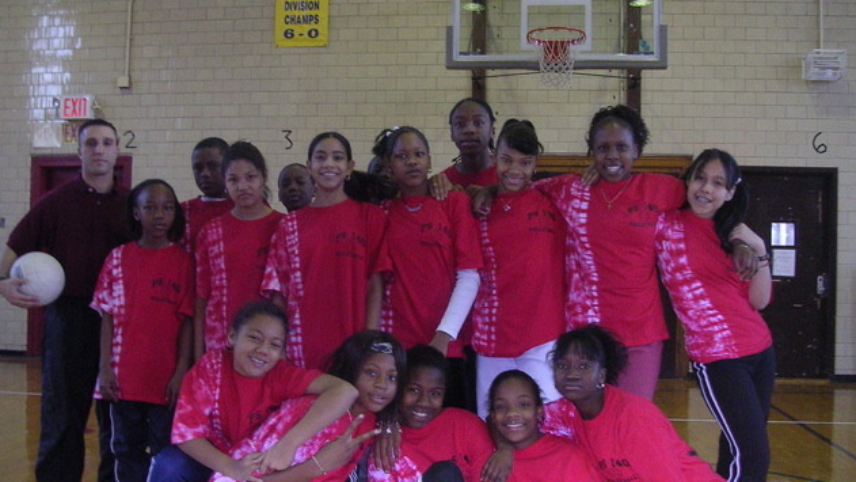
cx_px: 425
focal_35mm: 42
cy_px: 254
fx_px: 953
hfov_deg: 48.4
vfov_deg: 28.3
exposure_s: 1/60.1
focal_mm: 5.8
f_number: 2.8
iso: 384
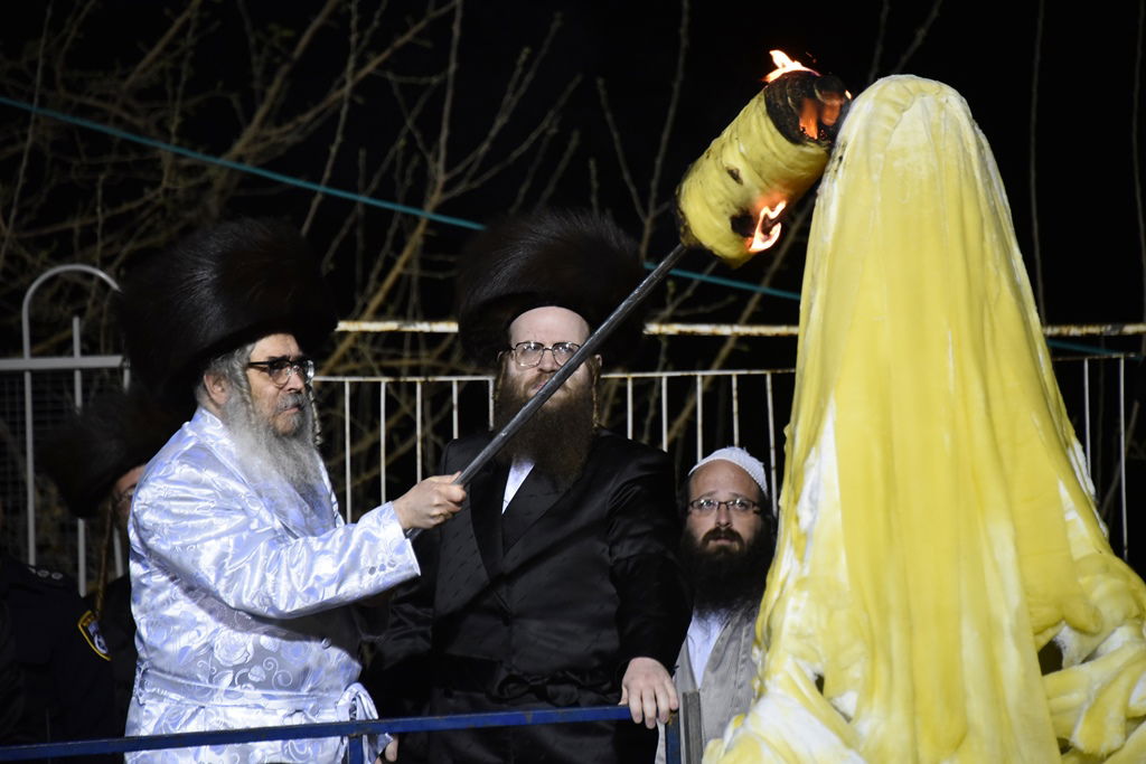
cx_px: 573
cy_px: 382
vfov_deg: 6.0
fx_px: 7322
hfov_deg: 8.9
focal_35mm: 230
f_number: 5.6
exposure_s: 1/100
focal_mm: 230
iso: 4000
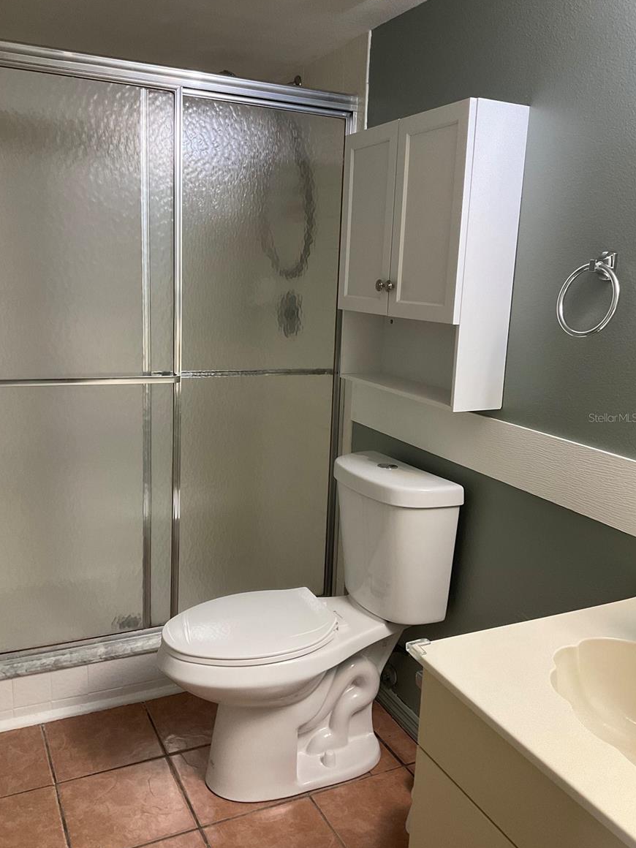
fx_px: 735
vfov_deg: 60.0
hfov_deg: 46.8
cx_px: 311
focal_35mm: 30
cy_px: 417
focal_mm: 3
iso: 80
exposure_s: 1/60
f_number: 1.8
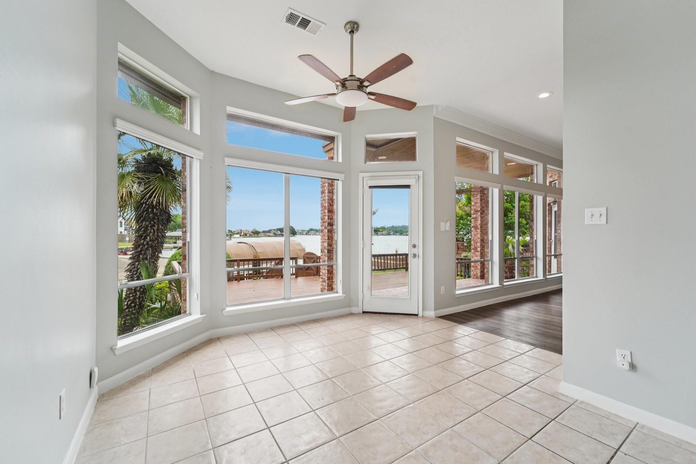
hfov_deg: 104.3
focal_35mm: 14
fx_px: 271
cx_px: 348
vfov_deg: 81.2
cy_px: 232
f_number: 8
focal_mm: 14
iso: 500
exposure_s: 1/400
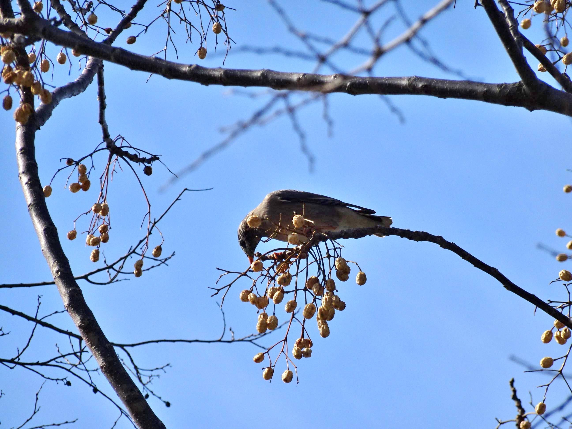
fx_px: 6230
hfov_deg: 5.3
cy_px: 214
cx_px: 286
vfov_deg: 3.9
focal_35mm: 377
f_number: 6.3
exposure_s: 1/500
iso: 80
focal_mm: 64.4
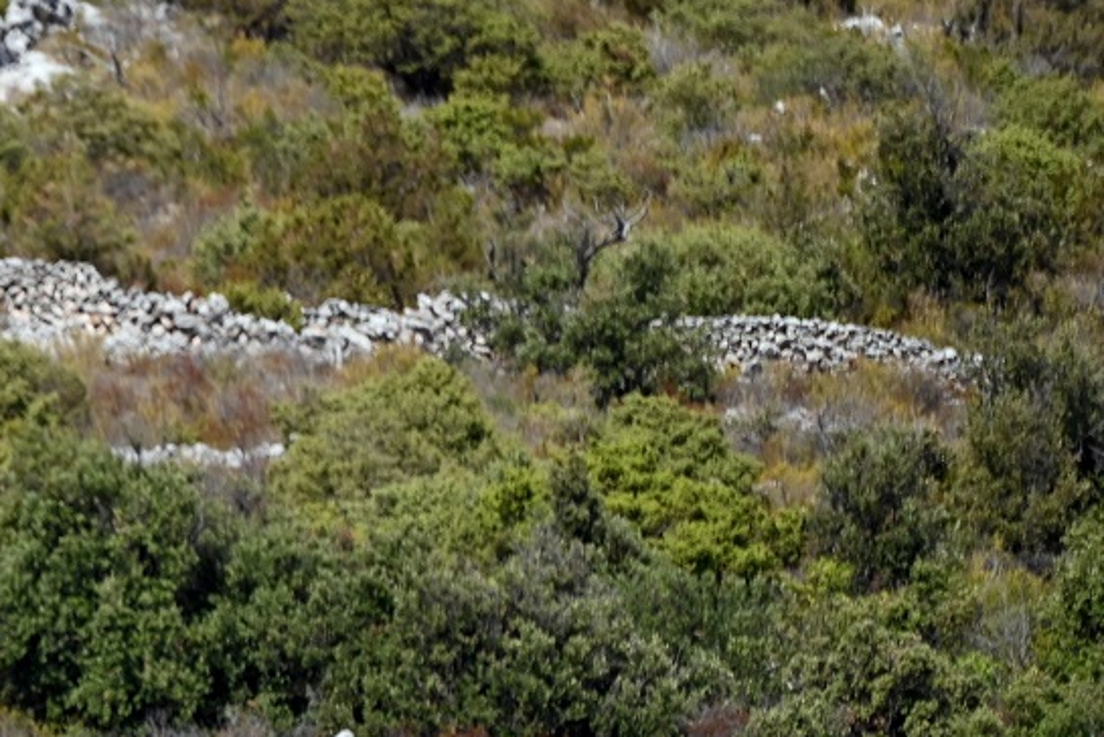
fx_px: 25312
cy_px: 1001
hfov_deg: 2.5
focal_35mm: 825
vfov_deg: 1.7
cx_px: -346
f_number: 5.6
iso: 250
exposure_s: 1/1600
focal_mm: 300
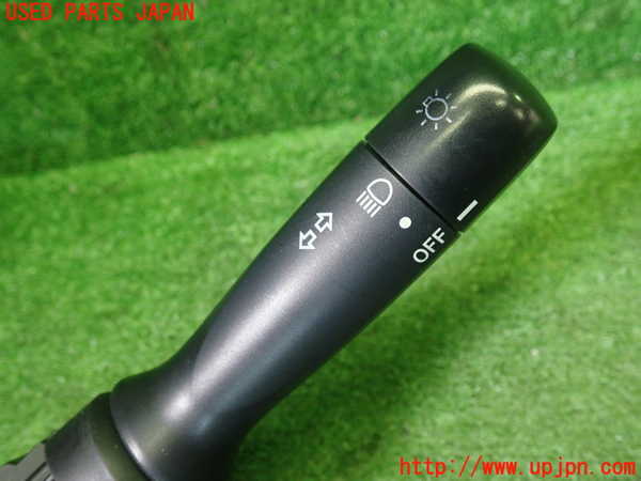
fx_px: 556
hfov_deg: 60.0
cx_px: 320
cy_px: 240
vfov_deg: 46.8
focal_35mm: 30
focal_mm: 5.5
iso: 800
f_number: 2.3
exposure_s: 1/125
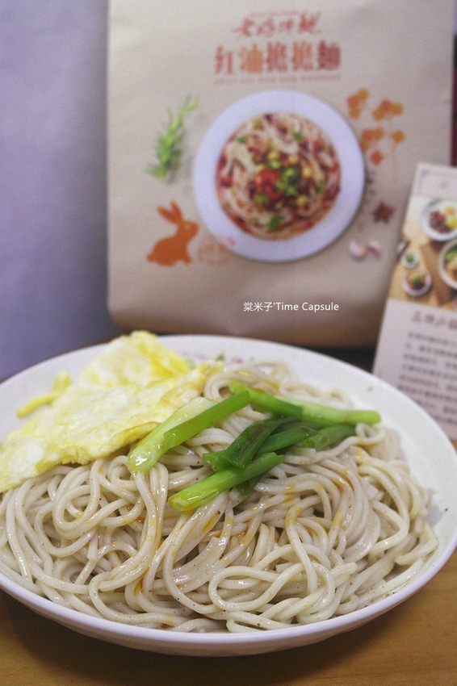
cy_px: 343
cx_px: 228
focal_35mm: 53
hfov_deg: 25.5
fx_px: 1010
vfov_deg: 37.5
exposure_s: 1/25
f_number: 4.5
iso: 800
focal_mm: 35
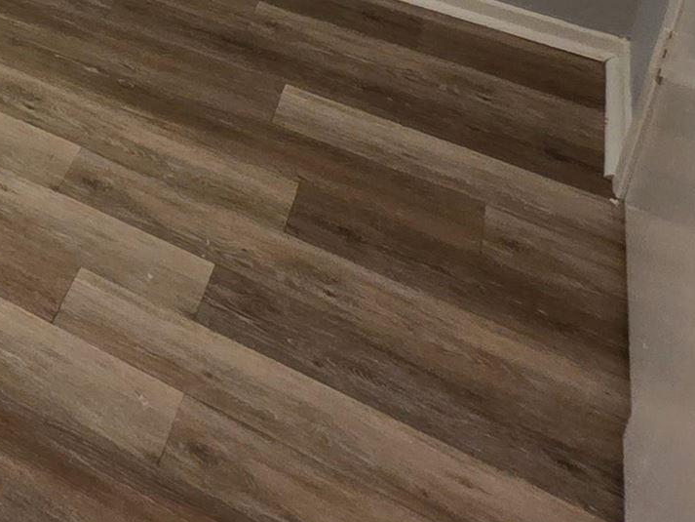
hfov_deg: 24.0
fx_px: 1125
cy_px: -359
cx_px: -434
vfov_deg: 20.4
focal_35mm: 56
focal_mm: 2.2
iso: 400
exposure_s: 1/60
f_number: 1.9
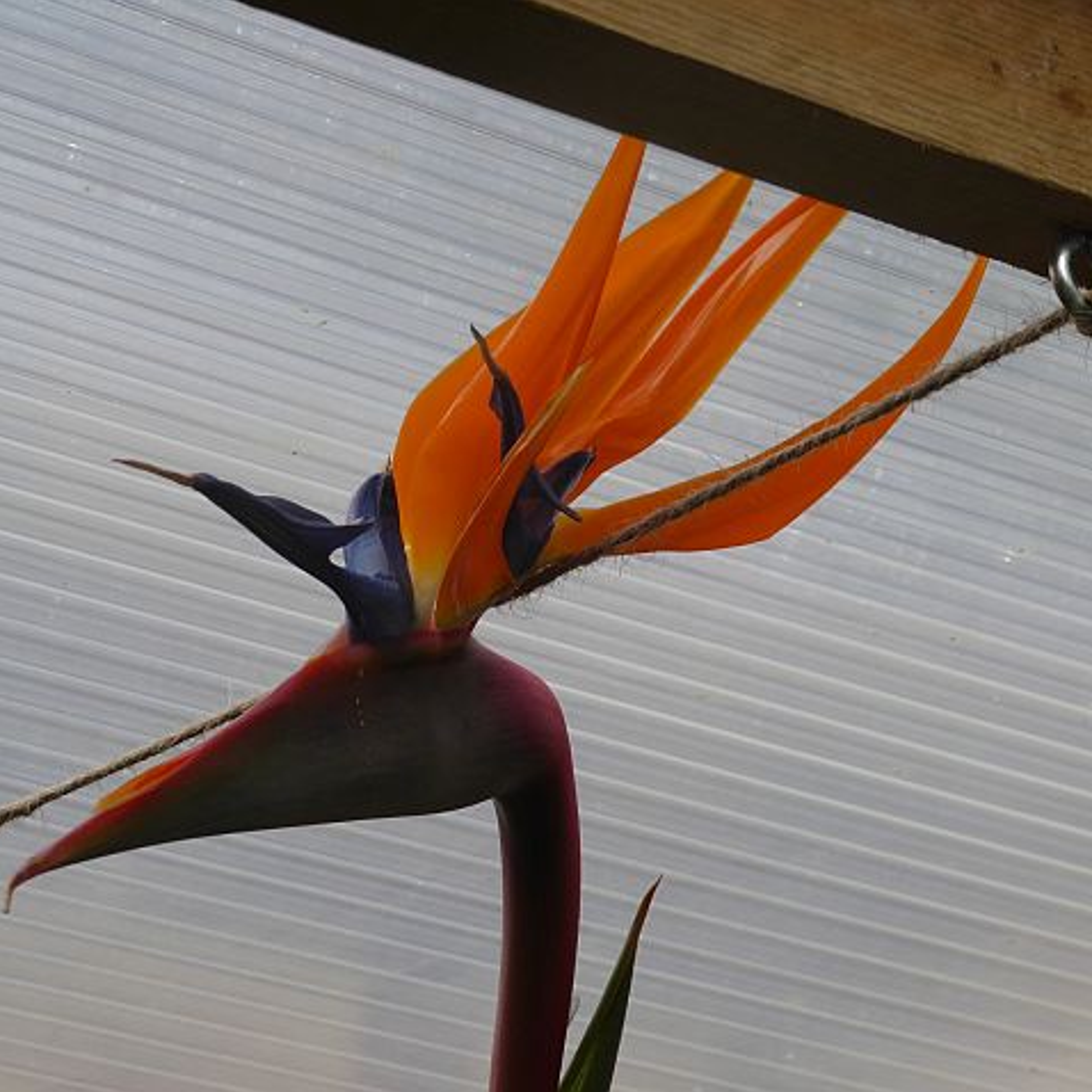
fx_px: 7102
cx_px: 546
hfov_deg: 8.8
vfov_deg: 8.8
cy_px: 546
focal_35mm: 199
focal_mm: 27.1
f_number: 5.4
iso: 100
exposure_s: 1/200
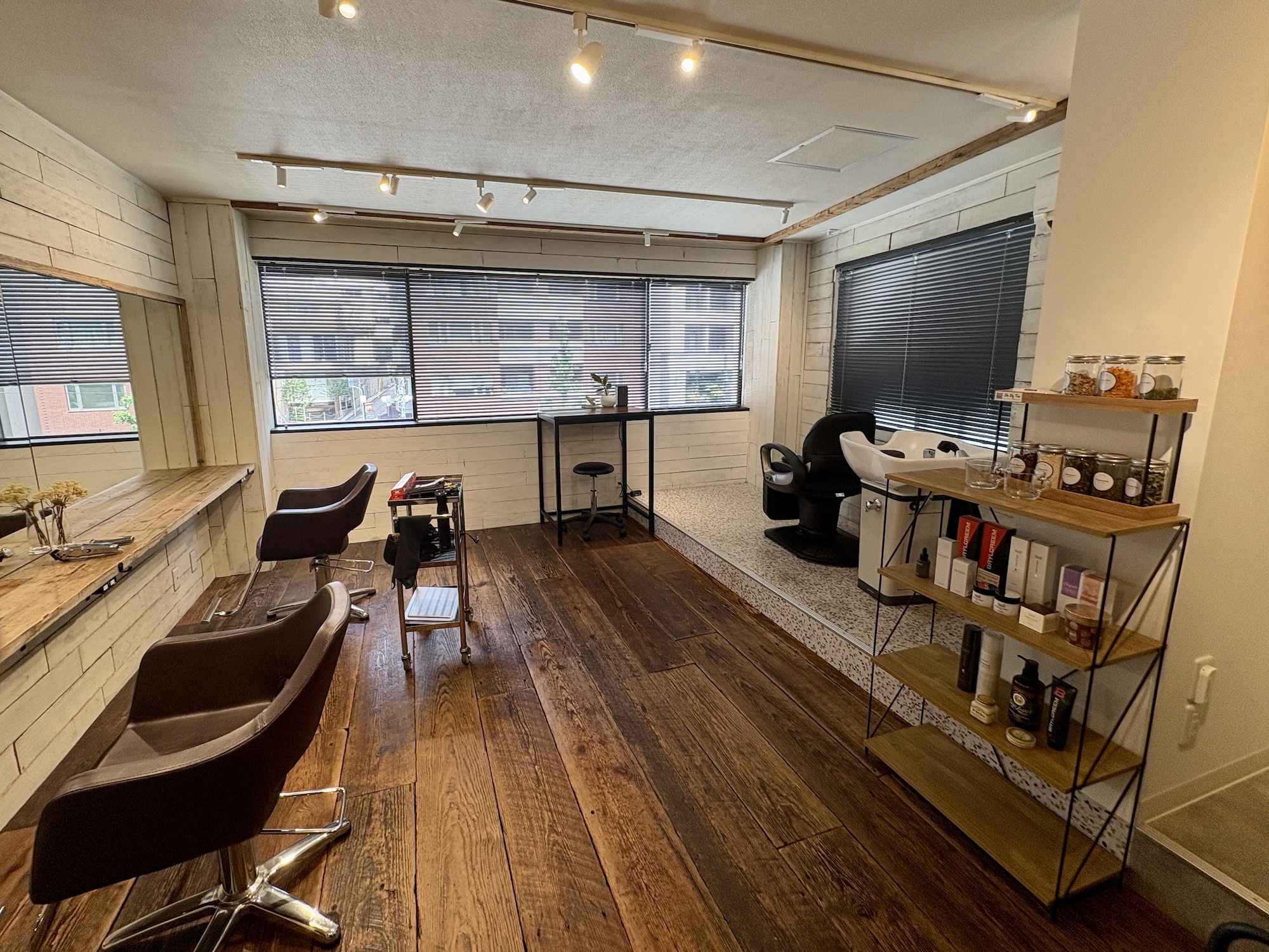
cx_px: 634
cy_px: 476
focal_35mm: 14
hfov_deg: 102.1
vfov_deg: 85.7
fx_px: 513
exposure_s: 1/100
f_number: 2.2
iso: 100
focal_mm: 2.22
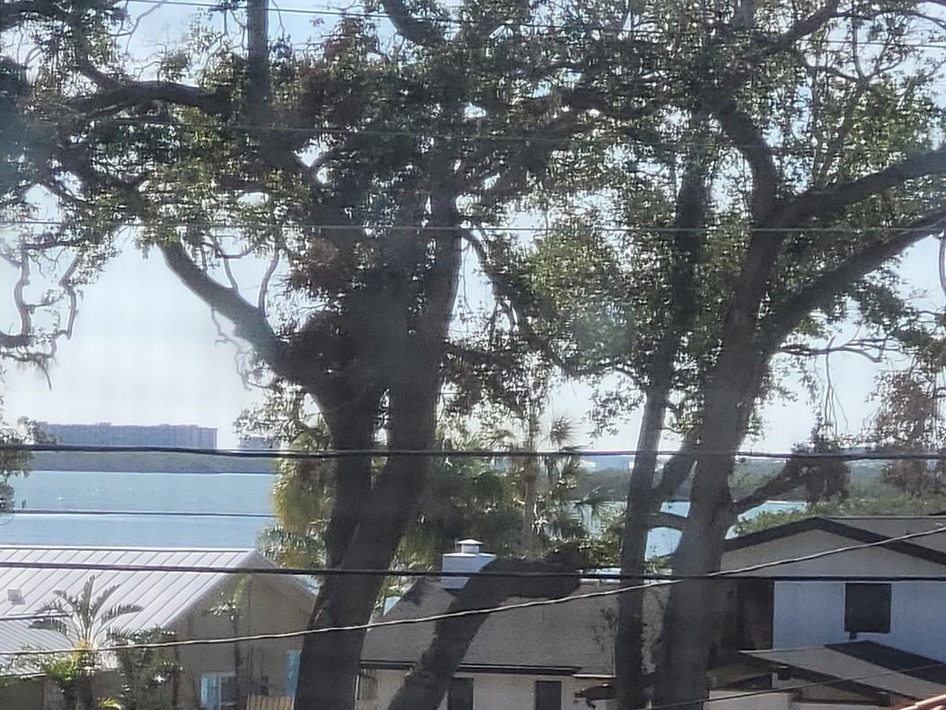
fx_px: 3088
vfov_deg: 13.1
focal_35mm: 113
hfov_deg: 17.4
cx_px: 529
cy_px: 277
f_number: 2.4
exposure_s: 1/577
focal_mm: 7.12
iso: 25
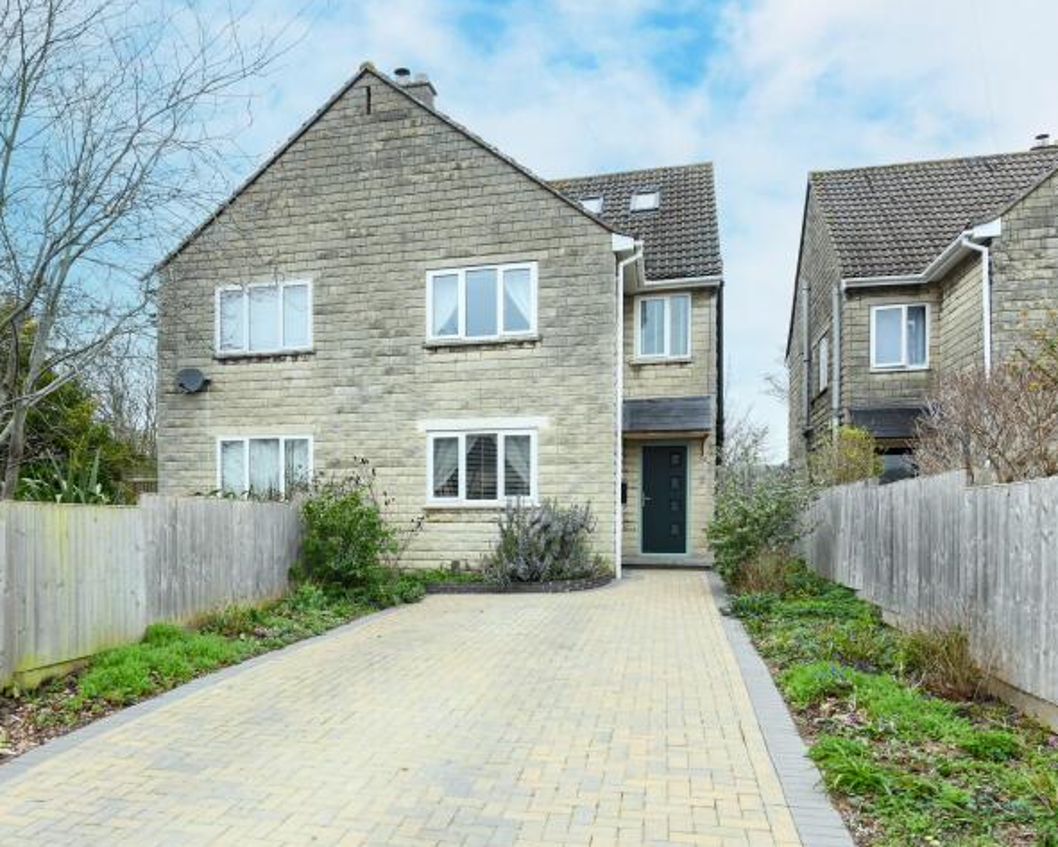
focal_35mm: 26
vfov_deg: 53.1
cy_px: 606
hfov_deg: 63.4
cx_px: 311
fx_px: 814
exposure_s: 1/200
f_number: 6.3
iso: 400
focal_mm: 16
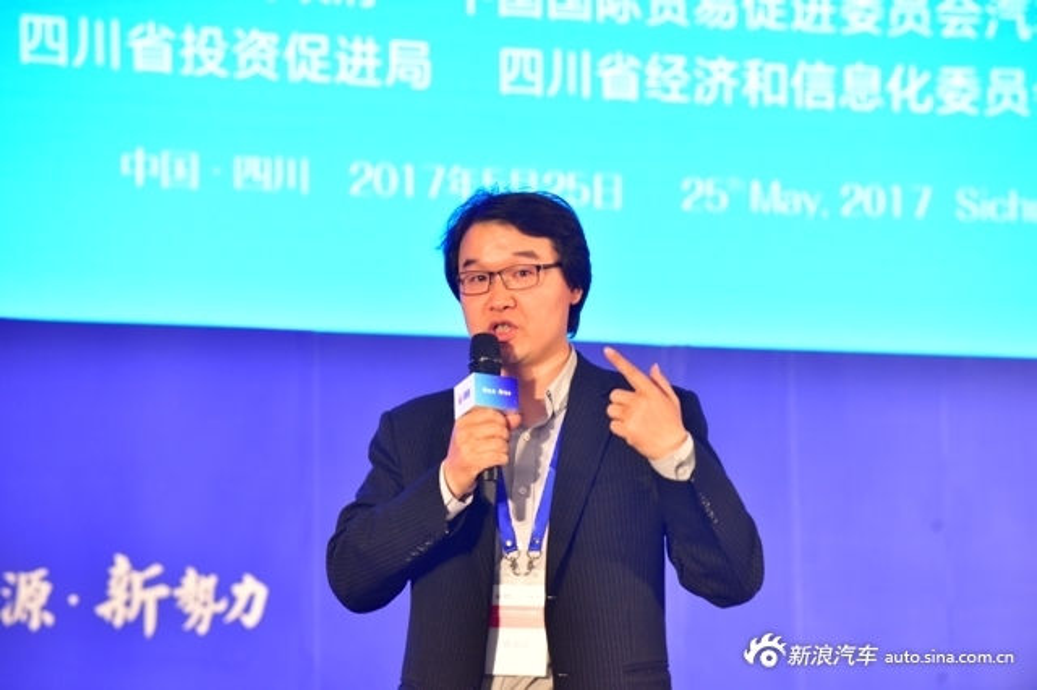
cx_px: 518
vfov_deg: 6.9
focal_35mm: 200
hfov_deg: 10.3
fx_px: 5758
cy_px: 345
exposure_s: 1/100
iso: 2000
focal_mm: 200
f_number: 5.6
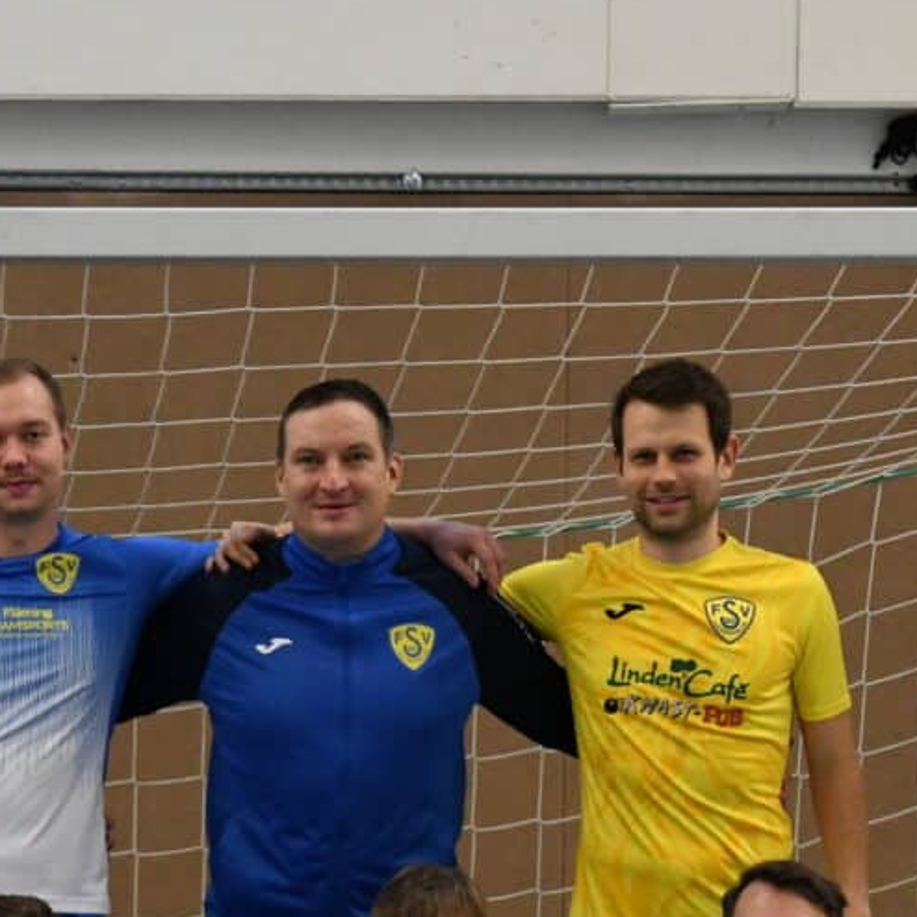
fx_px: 4436
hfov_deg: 11.7
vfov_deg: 11.6
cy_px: 987
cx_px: -22
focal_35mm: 148
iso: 5000
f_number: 2.8
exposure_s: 1/800
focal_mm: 42
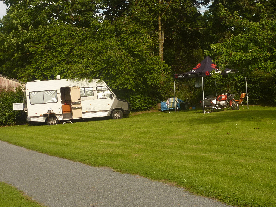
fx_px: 486
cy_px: 104
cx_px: 138
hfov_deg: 31.7
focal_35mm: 61
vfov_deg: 24.0
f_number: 4
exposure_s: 1/500
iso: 80
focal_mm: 6.9
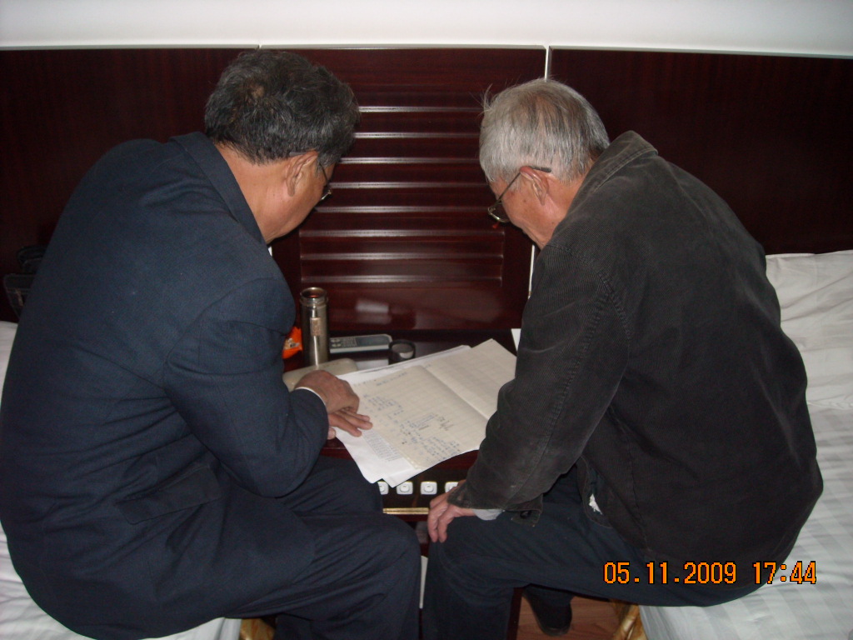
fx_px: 862
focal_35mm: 35
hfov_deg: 52.6
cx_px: 426
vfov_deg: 40.7
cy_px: 320
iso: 200
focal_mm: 5.7
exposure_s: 1/60
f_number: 2.8
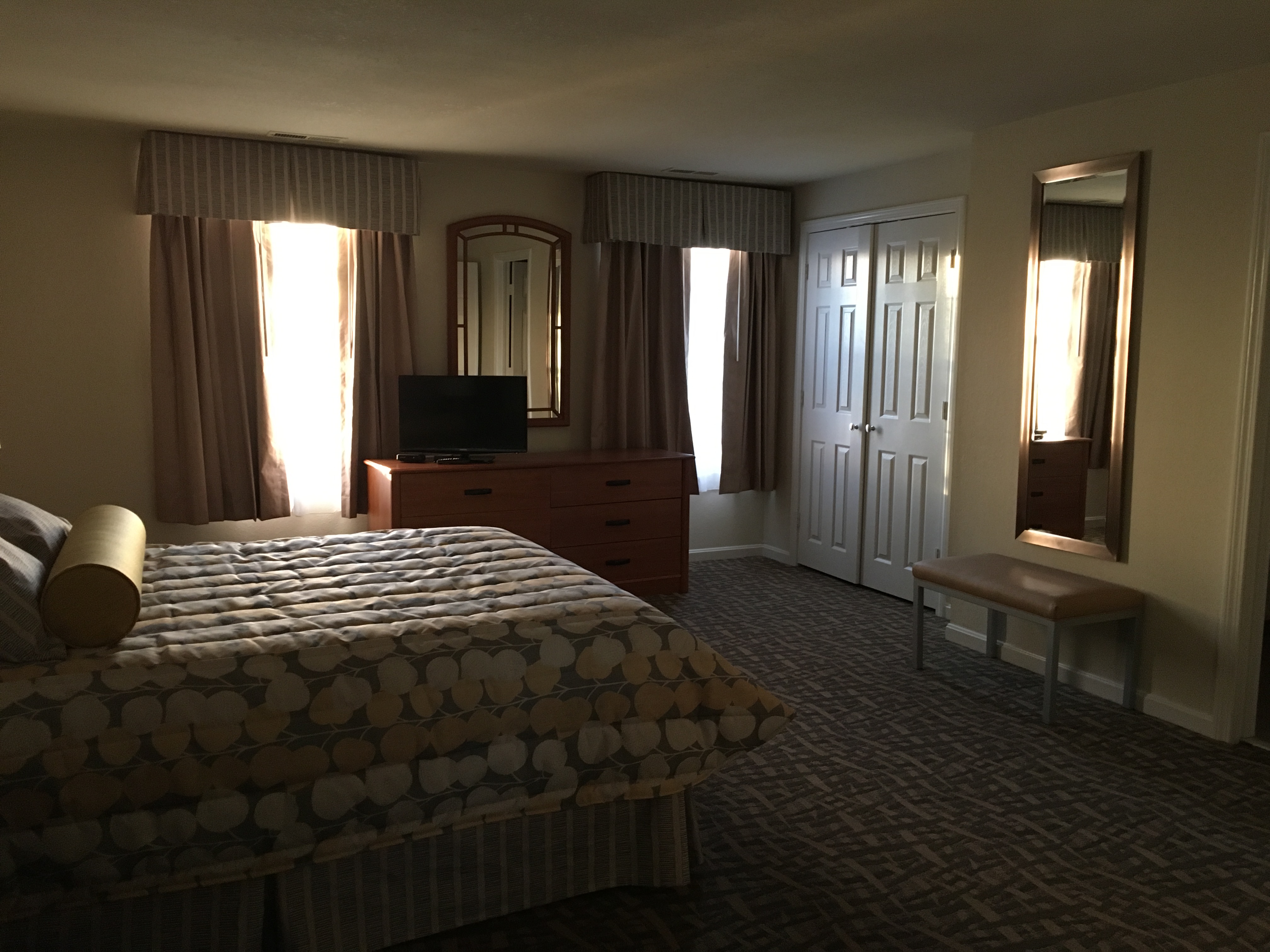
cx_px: 635
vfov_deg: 48.2
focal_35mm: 29
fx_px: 1064
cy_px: 476
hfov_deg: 61.7
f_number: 2.2
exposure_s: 1/17
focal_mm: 4.15
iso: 200
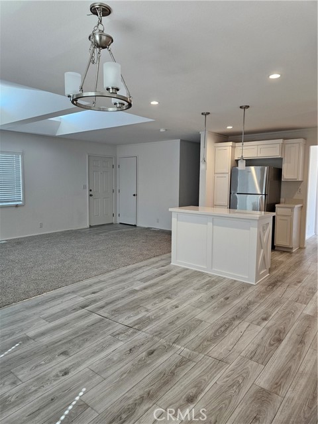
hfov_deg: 58.9
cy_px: 212
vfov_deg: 73.9
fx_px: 282
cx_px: 159
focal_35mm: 23
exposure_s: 1/120
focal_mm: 6.3
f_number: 1.7
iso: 200
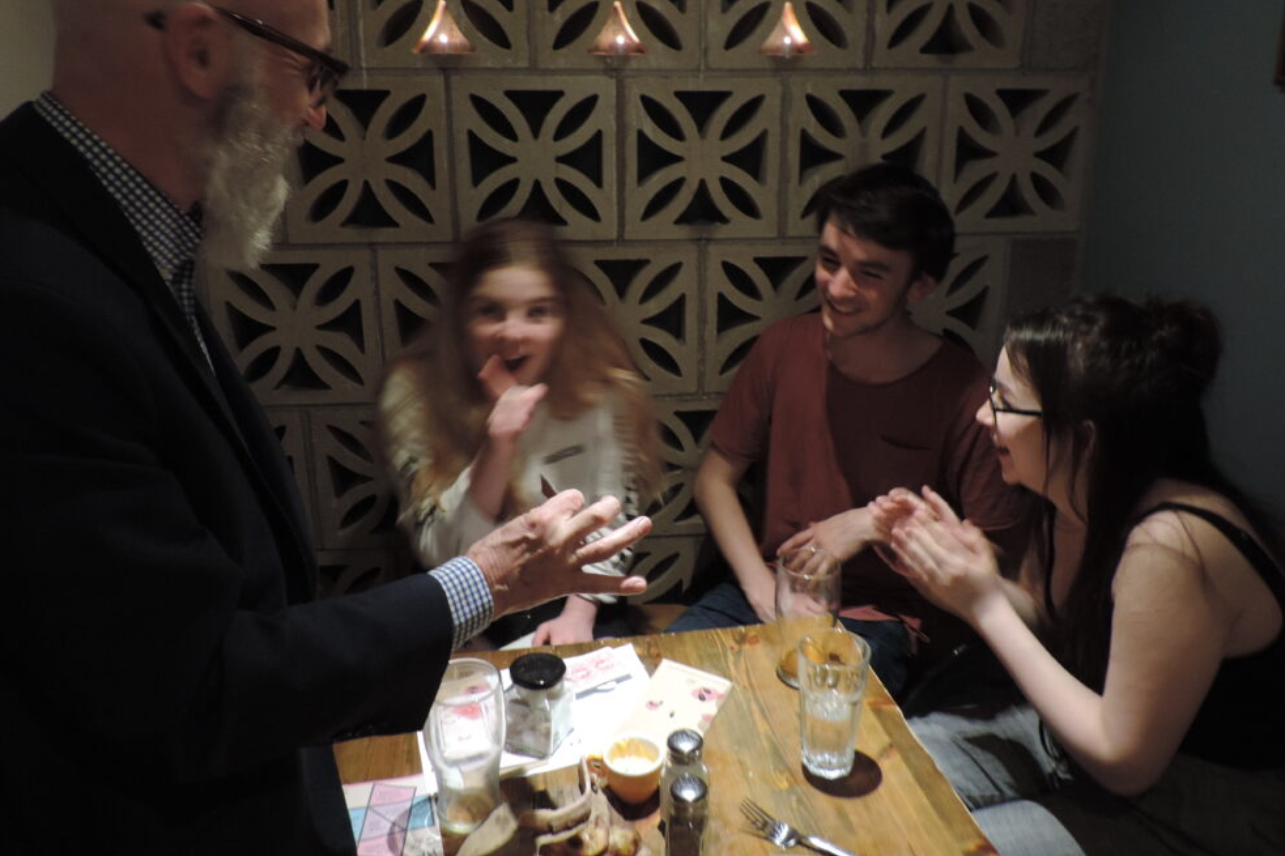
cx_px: 656
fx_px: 928
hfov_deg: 69.4
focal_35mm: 26
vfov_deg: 49.4
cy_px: 378
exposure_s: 1/8
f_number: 3
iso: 400
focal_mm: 4.3
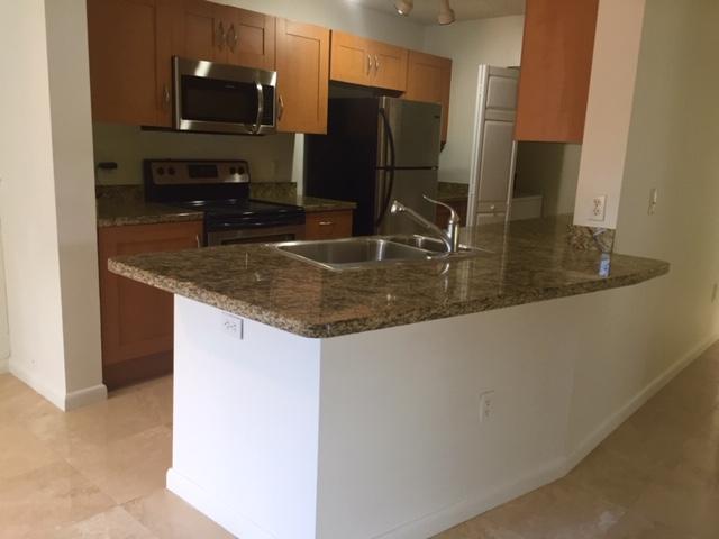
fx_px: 602
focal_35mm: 29
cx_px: 360
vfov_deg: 48.2
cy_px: 270
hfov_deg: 61.7
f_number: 2.2
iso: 40
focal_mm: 4.15
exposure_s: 1/30
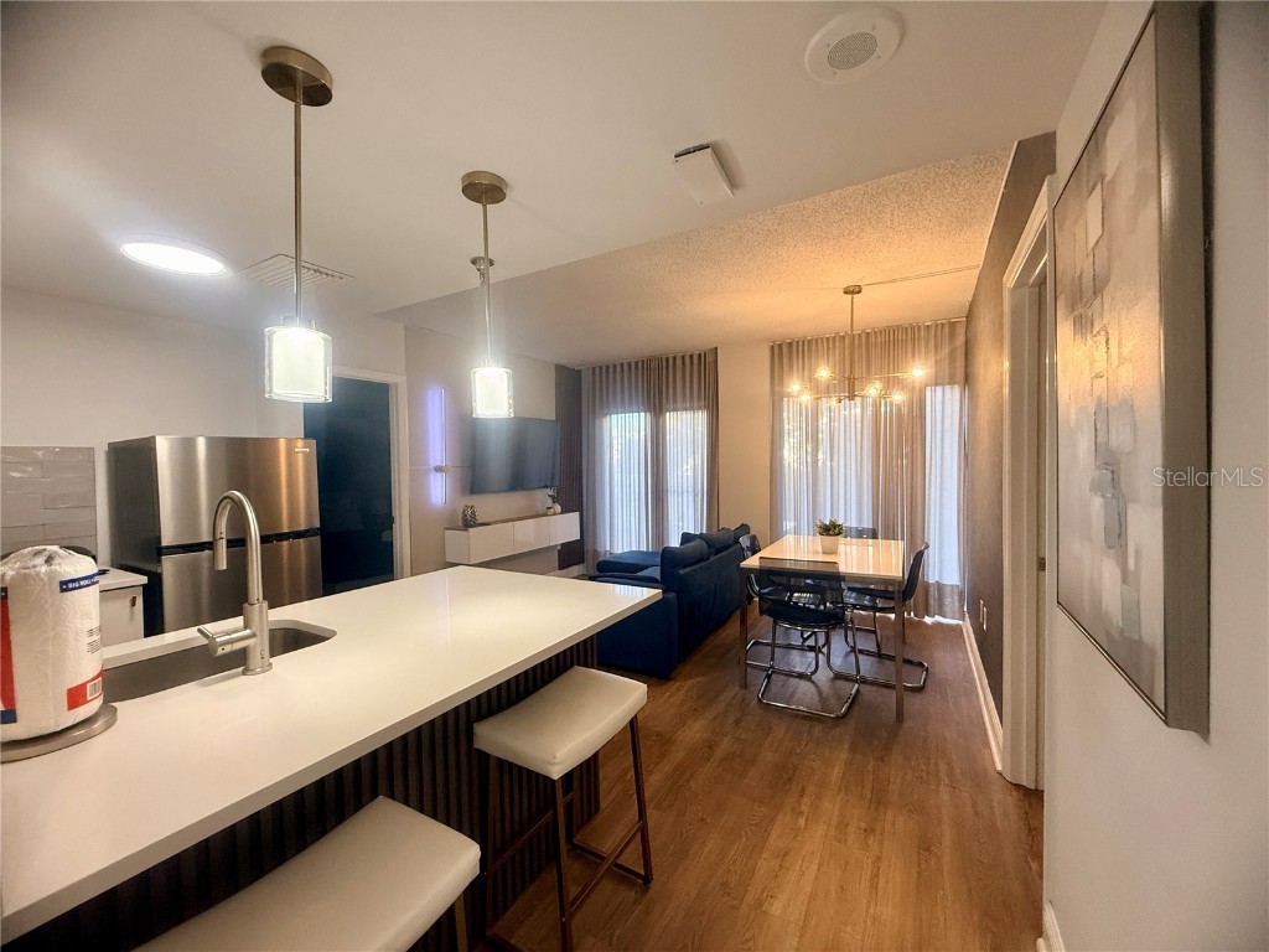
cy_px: 476
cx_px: 634
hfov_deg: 102.1
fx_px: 513
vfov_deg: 85.7
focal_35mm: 14
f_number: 2.2
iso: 250
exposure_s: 1/120
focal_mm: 2.22
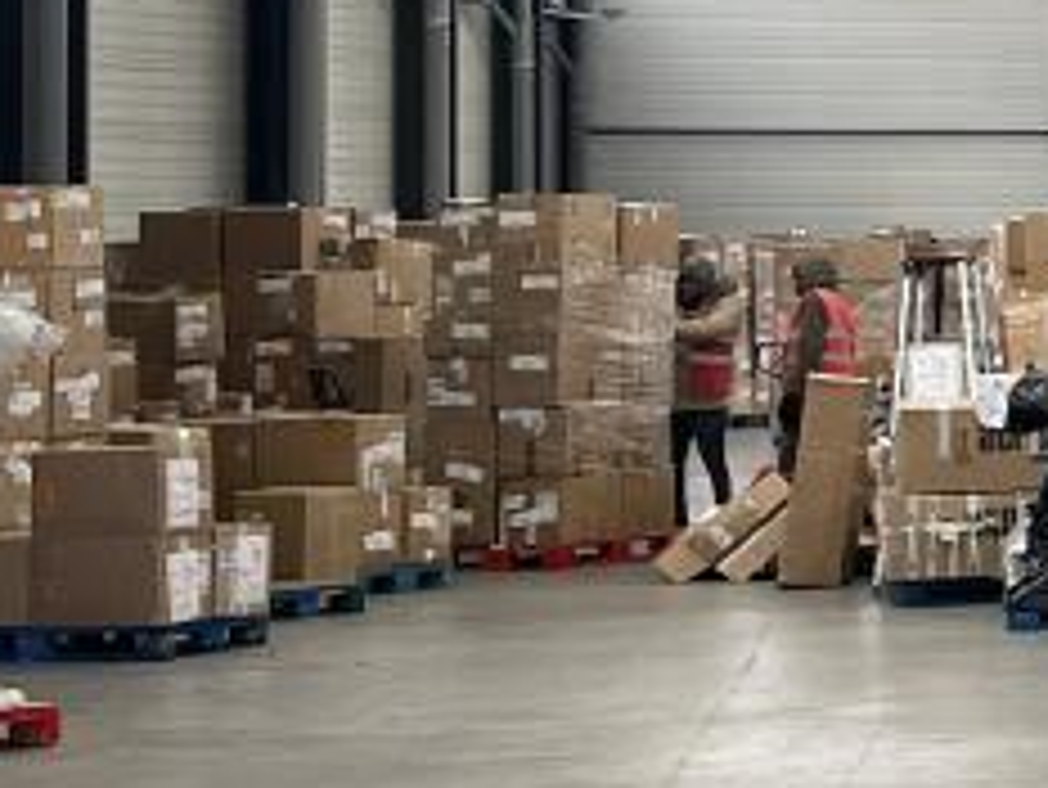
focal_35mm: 143
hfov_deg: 11.2
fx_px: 4332
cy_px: 117
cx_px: 2622
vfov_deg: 10.3
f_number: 1.6
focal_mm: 4.2
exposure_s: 1/100
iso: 80
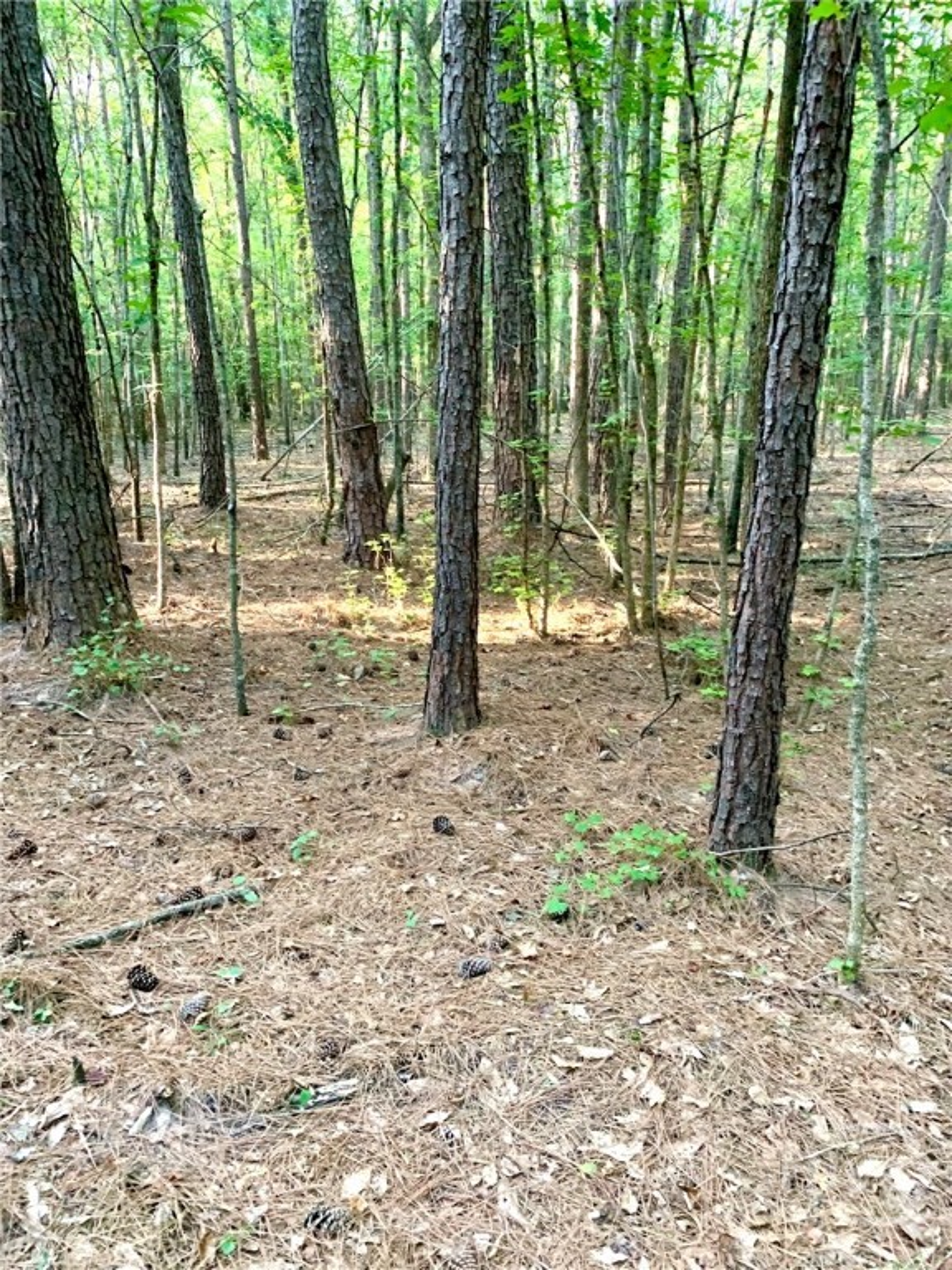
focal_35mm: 26
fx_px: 953
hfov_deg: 53.1
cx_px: 476
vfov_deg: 67.3
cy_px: 635
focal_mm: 4.25
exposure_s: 1/52
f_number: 1.8
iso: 400
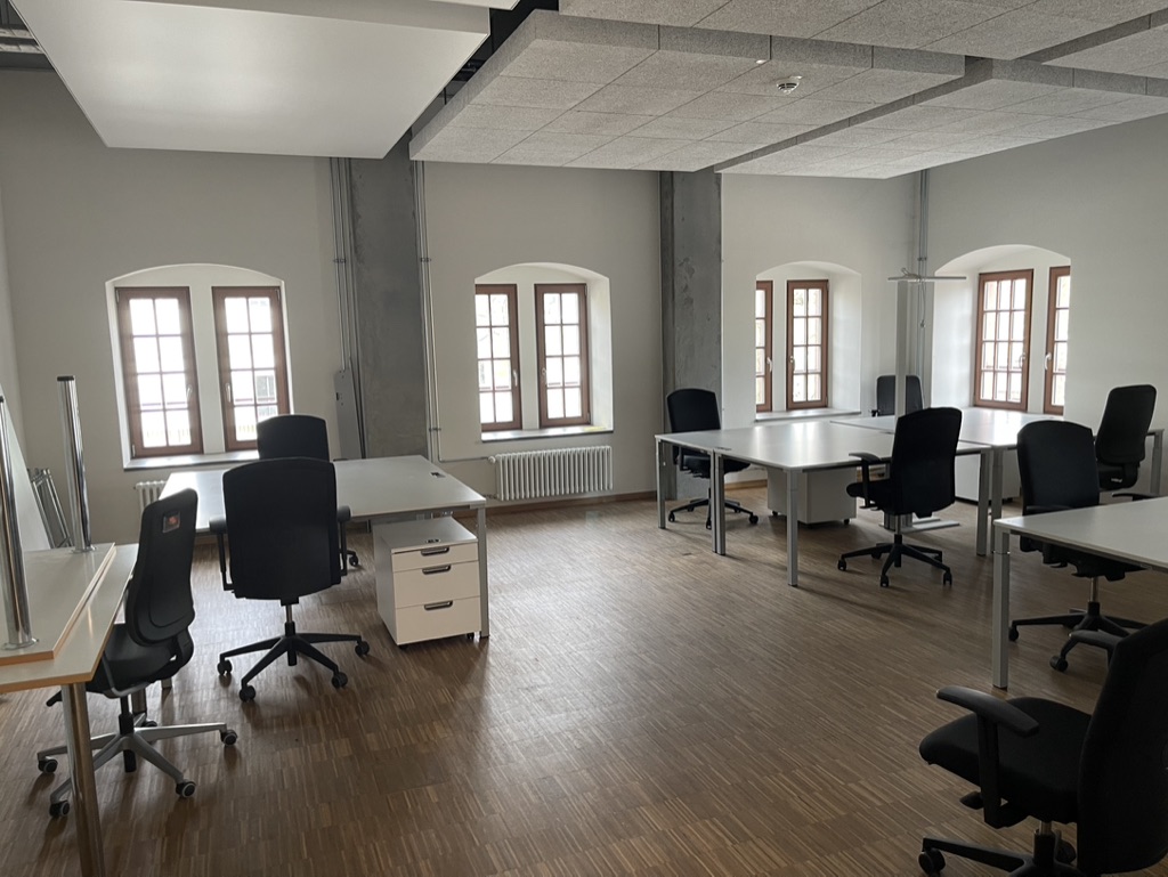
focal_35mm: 26
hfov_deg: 67.3
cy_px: 438
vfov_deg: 53.1
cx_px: 584
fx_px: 878
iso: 125
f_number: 1.6
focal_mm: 5.1
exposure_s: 1/71
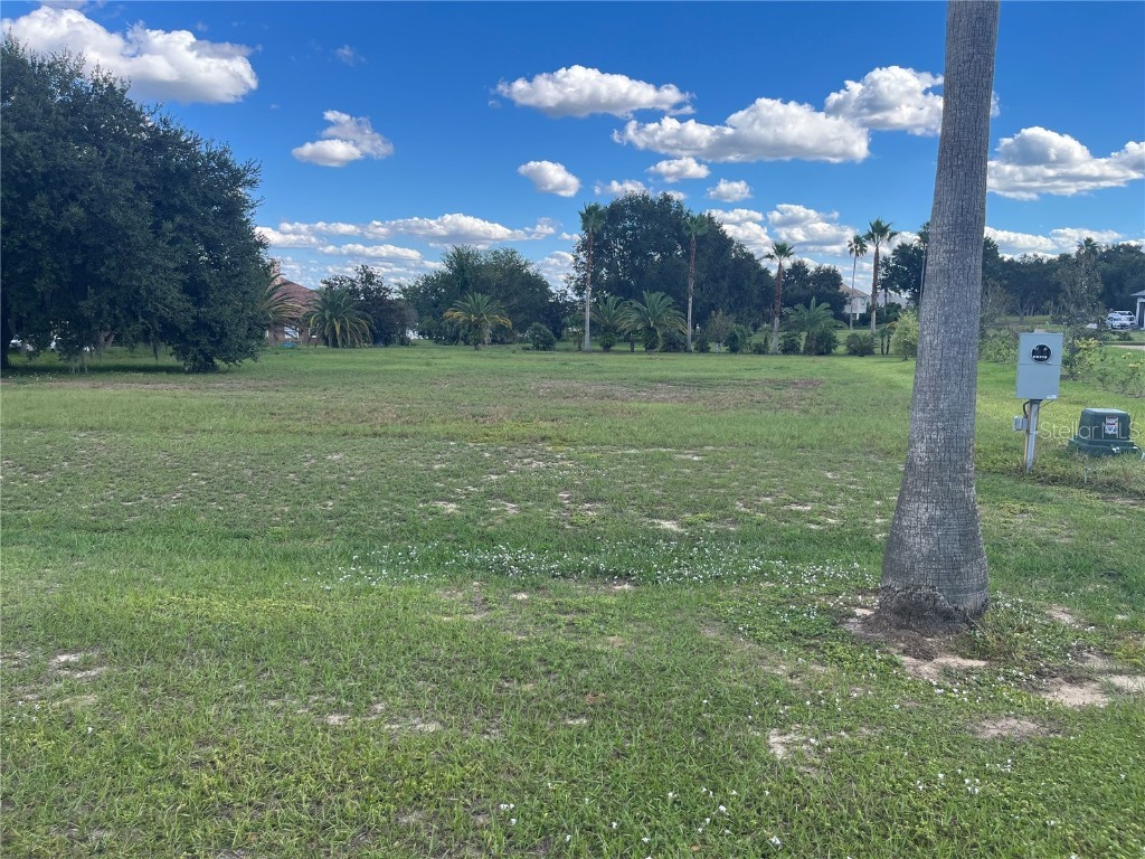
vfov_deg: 53.1
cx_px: 572
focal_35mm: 26
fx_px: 860
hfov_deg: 67.3
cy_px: 430
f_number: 1.6
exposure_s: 1/1890
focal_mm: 5.1
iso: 50
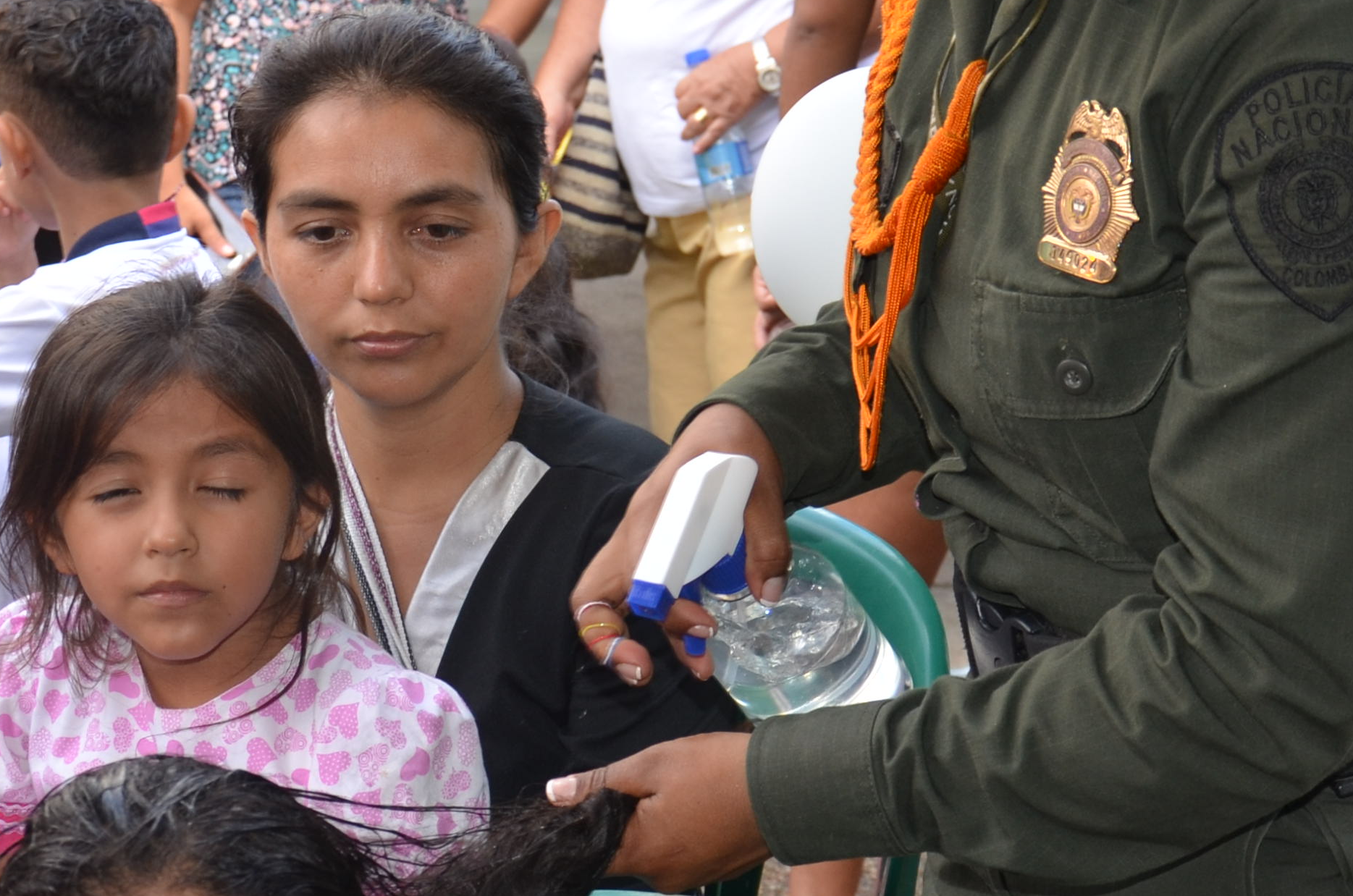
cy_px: 453
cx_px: 581
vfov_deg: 15.6
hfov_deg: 23.4
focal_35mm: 87
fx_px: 3263
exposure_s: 1/250
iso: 200
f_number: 4
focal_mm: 22
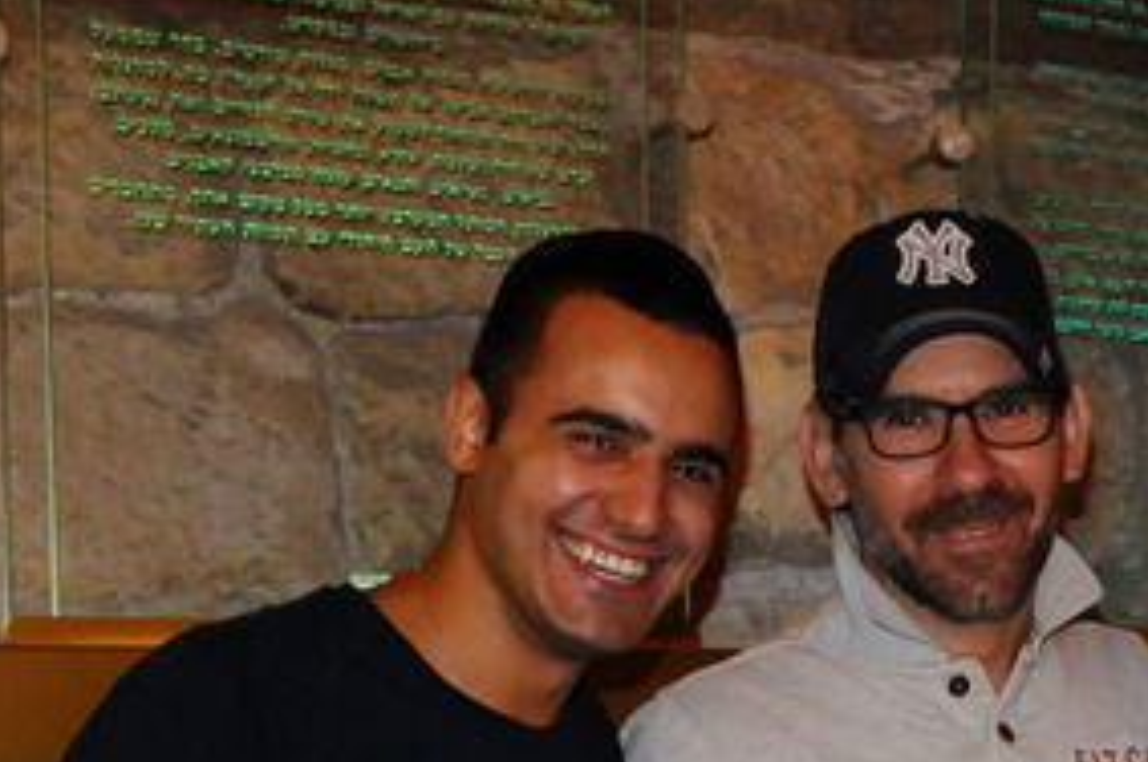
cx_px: 1351
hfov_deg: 19.8
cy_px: 847
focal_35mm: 97
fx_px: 3103
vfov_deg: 13.7
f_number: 4
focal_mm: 23
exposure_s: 1/50
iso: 2000
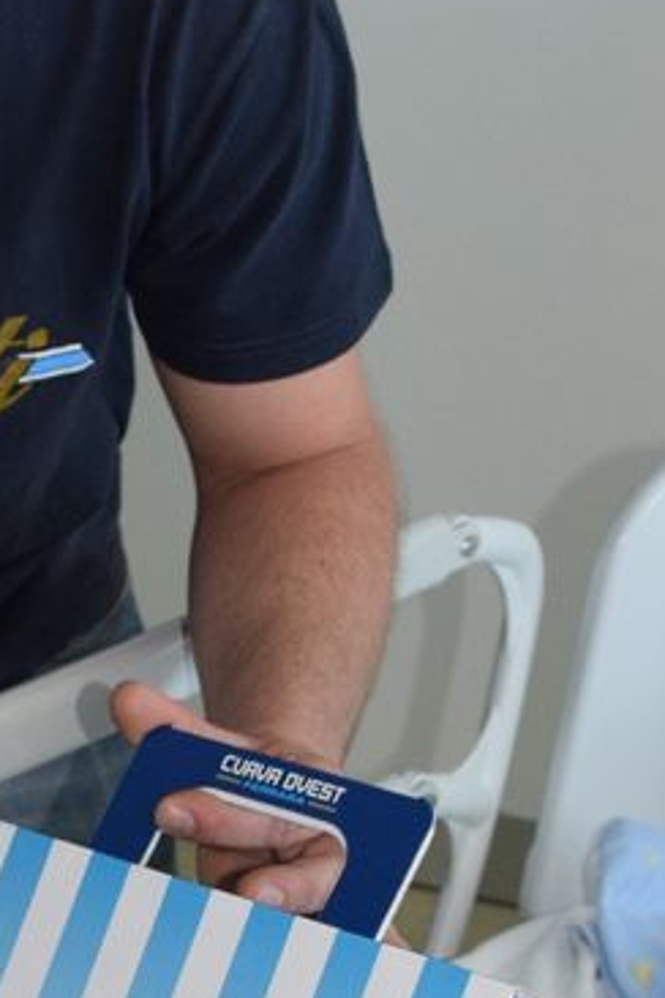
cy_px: 968
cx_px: -98
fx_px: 3269
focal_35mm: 118
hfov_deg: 11.4
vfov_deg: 17.0
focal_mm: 18
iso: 800
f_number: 5
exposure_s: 1/100
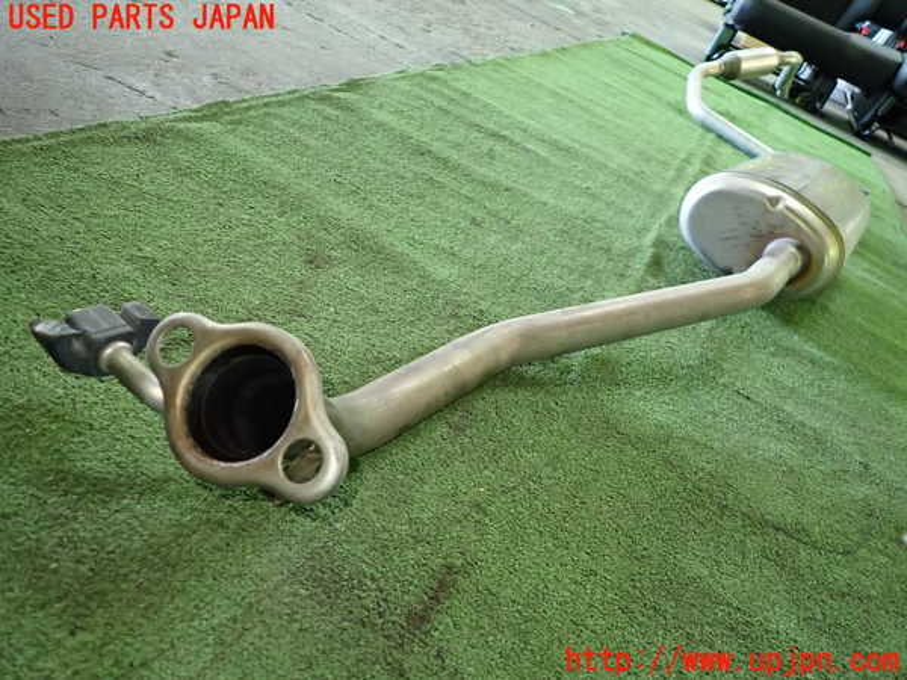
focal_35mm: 25
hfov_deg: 69.4
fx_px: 655
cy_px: 340
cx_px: 454
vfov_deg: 54.9
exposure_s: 1/30
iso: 400
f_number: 2
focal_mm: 4.5
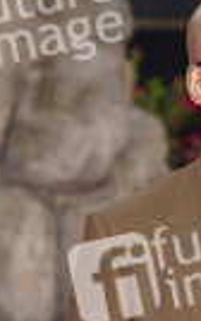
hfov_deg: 3.1
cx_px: 261
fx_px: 3717
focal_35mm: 425
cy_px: 388
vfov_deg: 4.9
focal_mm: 140
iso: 200
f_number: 5.6
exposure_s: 1/160
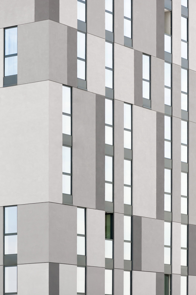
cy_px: 148
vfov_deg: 13.1
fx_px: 1290
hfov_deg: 8.7
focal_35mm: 158
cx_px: 98
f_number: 4.5
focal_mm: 105
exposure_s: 1/1600
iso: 200
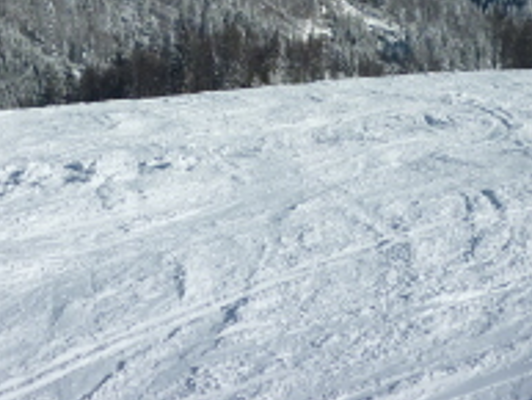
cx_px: 314
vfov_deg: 17.2
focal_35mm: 82
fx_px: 1261
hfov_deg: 23.8
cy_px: -83
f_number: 8
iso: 80
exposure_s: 1/500
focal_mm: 5.5
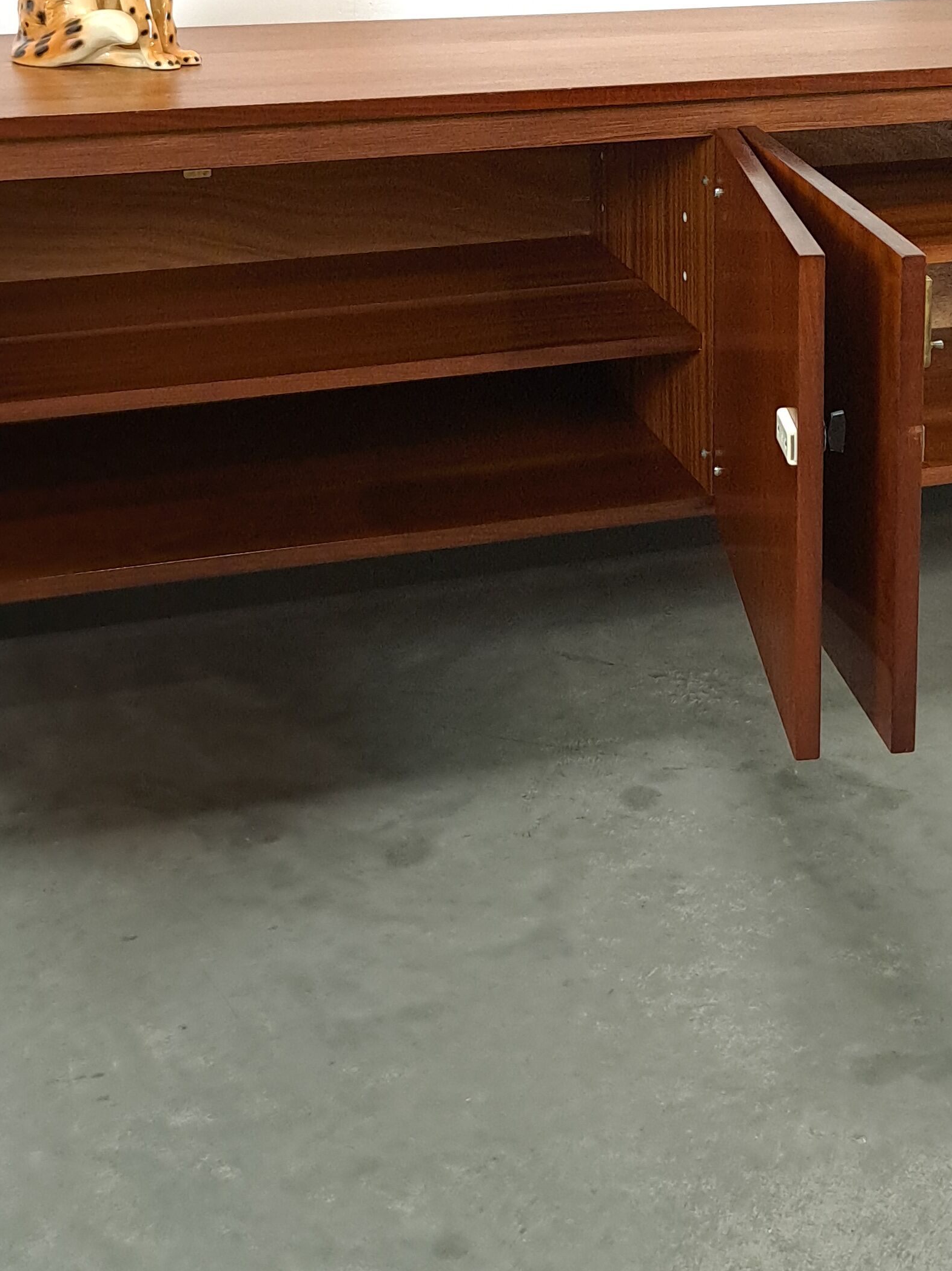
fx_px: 1944
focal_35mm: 53
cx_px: 711
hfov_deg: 27.2
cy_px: 77
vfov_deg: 33.8
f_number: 1.8
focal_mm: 5.23
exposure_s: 1/50
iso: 400
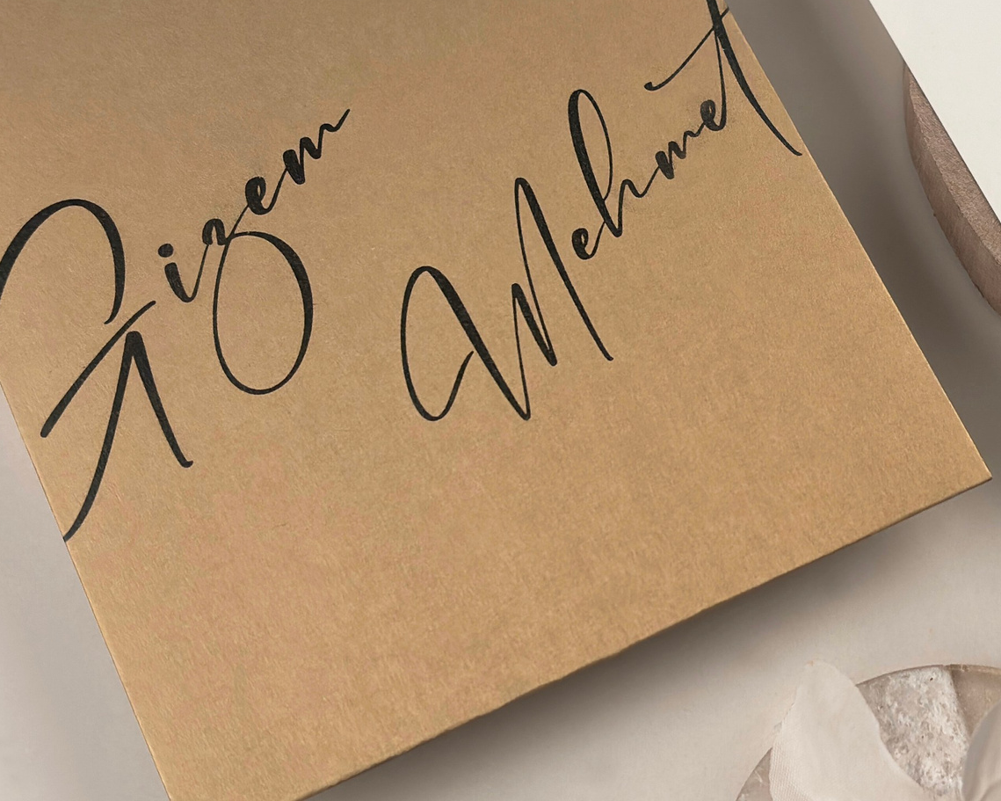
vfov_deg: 19.4
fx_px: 2340
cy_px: 309
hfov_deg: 23.6
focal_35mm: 79
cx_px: 874
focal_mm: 5.96
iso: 32
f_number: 1.6
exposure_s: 1/102
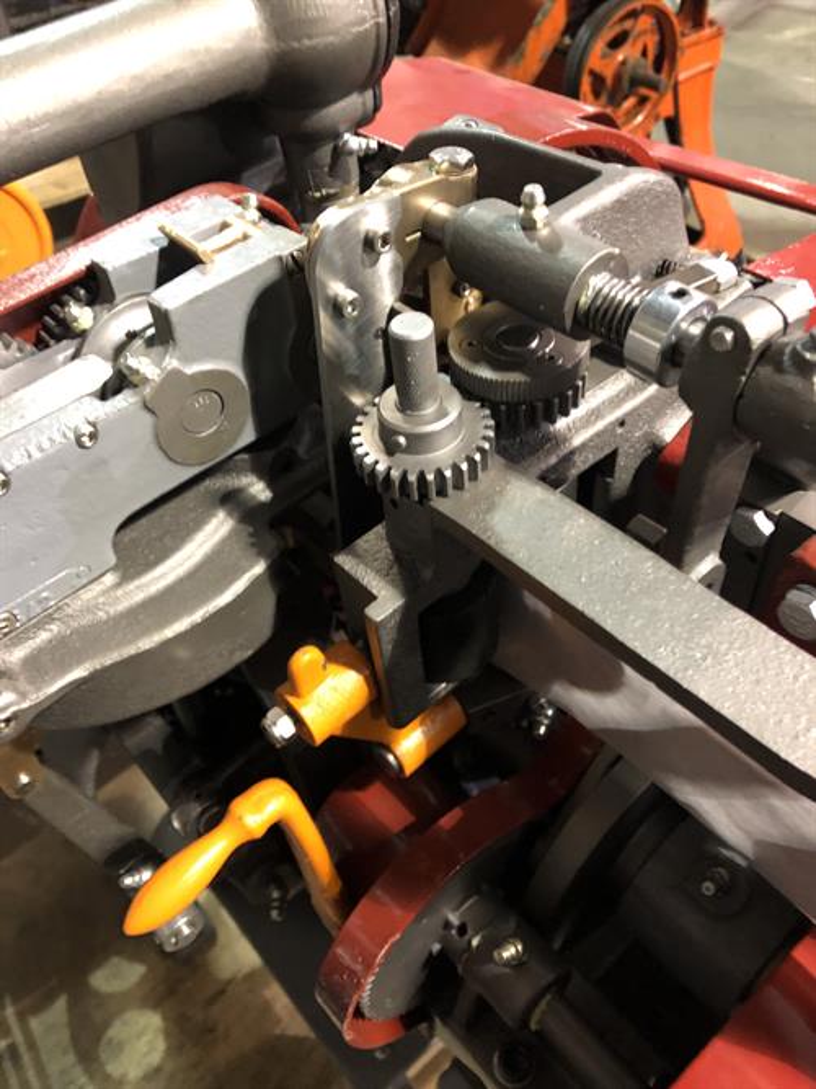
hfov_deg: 49.7
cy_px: 544
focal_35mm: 28
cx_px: 408
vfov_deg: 63.5
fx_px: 880
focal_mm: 4
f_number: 1.8
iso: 80
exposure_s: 1/7
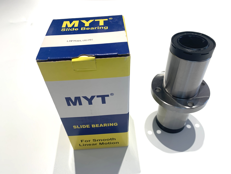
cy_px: 87
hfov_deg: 67.3
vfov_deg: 53.1
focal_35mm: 26
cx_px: 116
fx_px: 174
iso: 50
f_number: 1.8
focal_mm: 4.25
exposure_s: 1/121
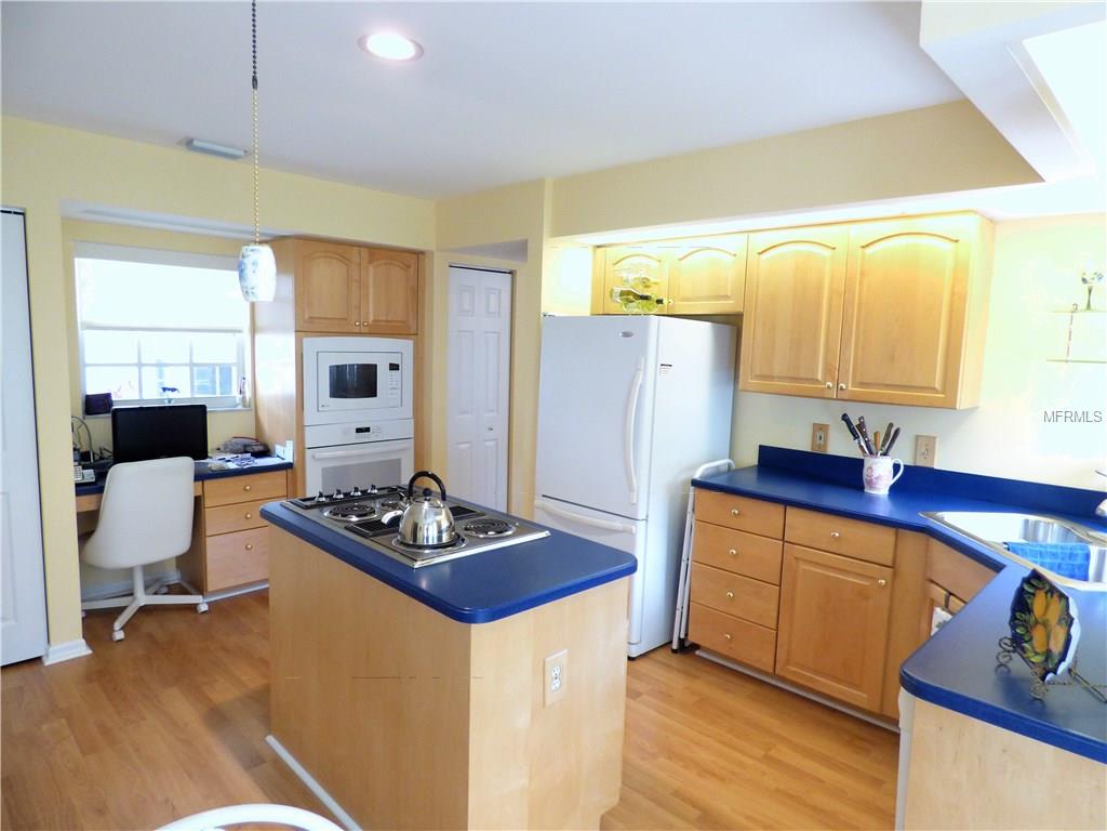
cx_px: 554
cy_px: 416
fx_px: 640
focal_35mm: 20
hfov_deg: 81.7
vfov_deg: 66.0
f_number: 2.8
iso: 400
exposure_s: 1/30
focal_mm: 3.58
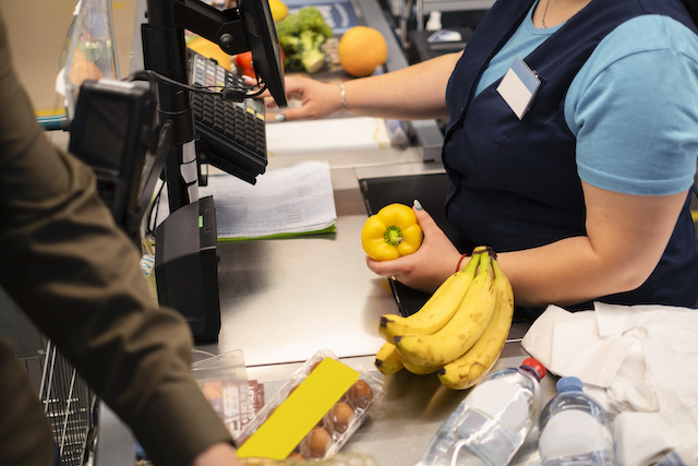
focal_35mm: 53
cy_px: 233
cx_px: 349
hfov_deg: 37.5
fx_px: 1028
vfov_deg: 25.5
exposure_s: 1/200
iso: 250
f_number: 1.6
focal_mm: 35
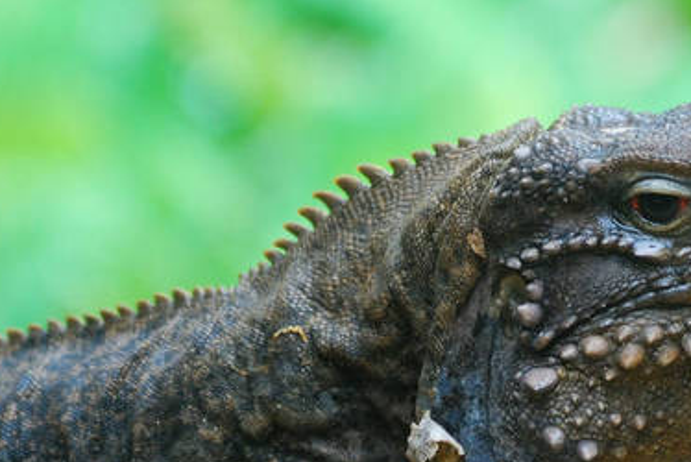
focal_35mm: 1122
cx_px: 545
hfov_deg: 1.8
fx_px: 21552
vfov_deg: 1.2
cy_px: 222
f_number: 5.6
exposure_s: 1/250
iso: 560
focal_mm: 400
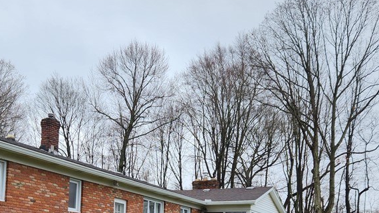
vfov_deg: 25.3
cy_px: 213
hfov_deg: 44.8
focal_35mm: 45
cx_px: 125
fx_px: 452
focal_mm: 5.4
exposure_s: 1/395
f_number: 1.8
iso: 20
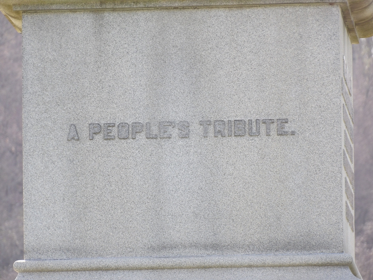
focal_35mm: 440
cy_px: 140
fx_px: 4741
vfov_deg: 3.4
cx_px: 186
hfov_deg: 4.5
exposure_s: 1/127
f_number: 4.2
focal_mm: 78.9
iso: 100
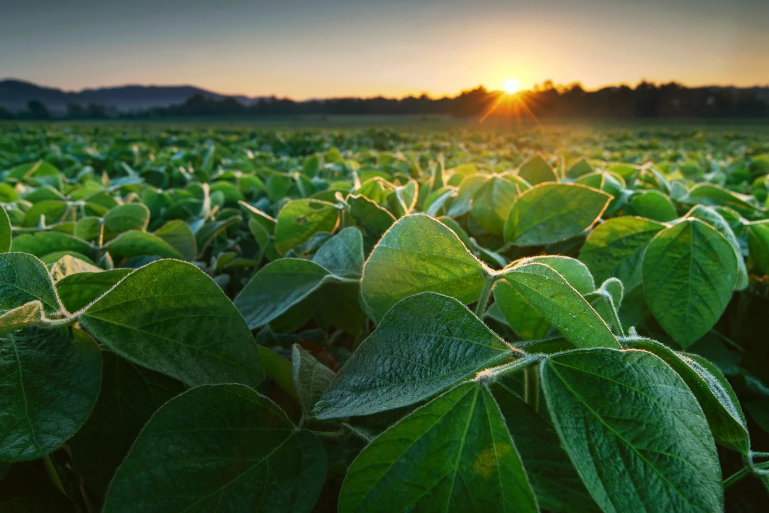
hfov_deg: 73.7
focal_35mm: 24
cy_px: 256
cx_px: 384
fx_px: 513
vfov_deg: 53.1
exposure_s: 1/50
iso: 50
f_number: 10
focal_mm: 16
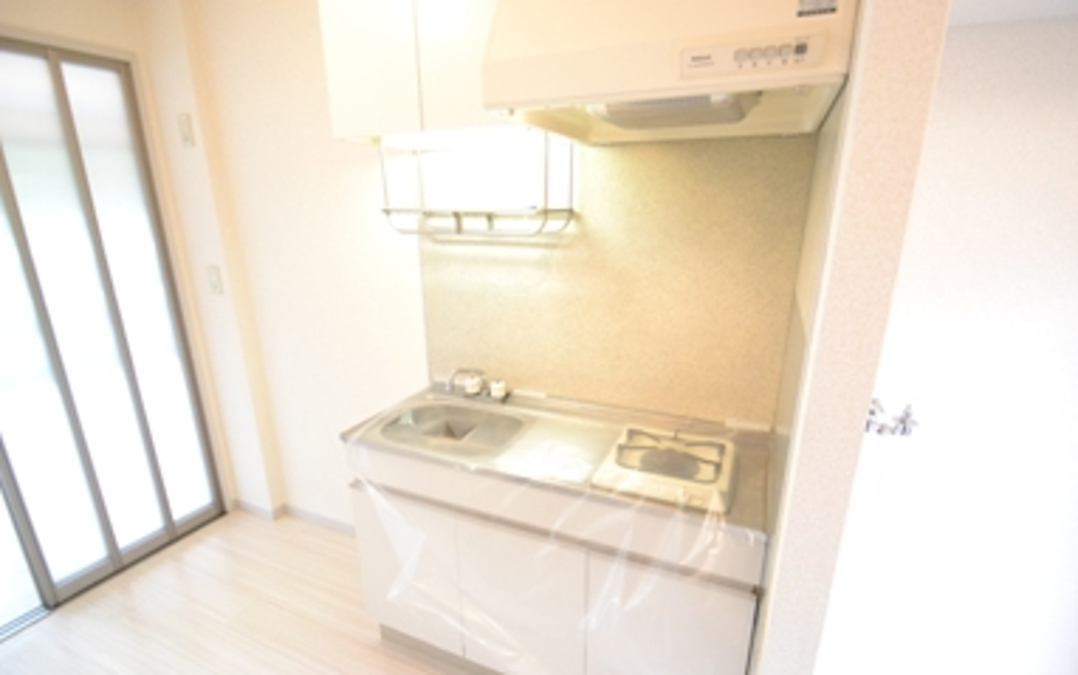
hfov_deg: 97.8
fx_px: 470
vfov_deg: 71.2
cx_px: 553
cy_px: 360
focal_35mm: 16
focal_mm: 10
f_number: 4
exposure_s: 1/60
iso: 1600
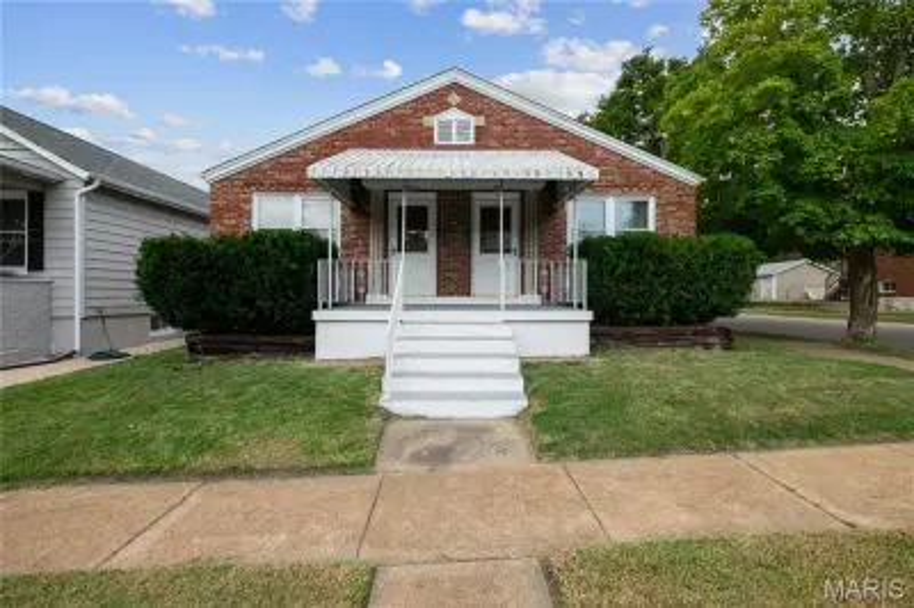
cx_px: 457
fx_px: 381
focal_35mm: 15
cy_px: 304
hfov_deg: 100.4
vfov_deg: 77.2
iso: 800
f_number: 5.6
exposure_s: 1/640
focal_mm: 10
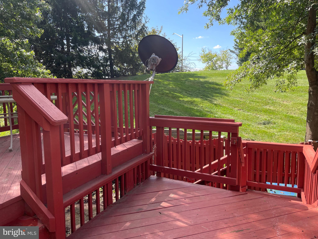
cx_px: 159
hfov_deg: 67.3
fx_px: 239
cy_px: 120
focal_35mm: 26
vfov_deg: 53.1
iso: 32
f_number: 1.6
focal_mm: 4.2
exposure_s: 1/578
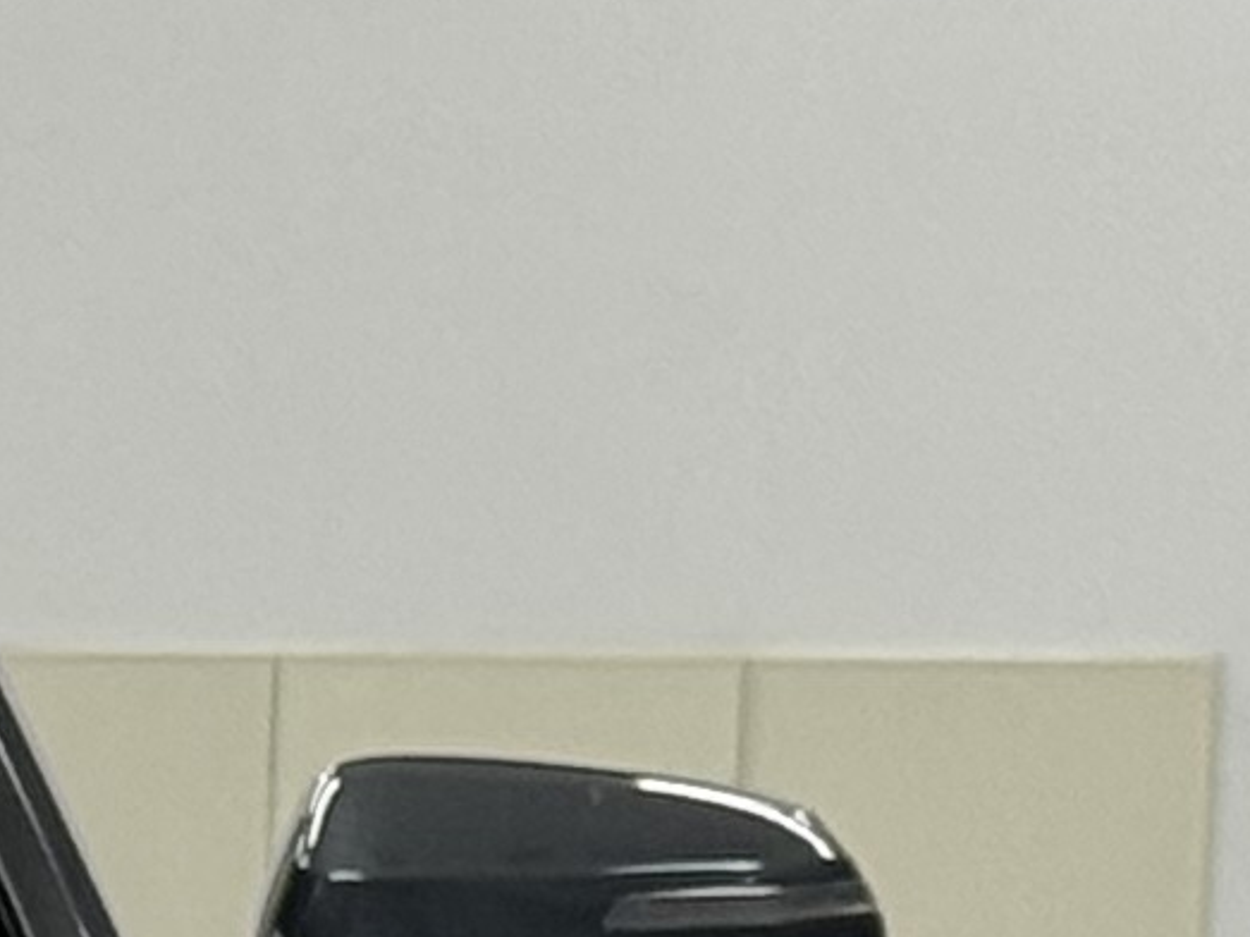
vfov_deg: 4.0
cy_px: 1934
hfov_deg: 5.1
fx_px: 13358
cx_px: -2256
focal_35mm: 370
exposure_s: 1/85
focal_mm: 6.76
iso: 100
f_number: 1.78
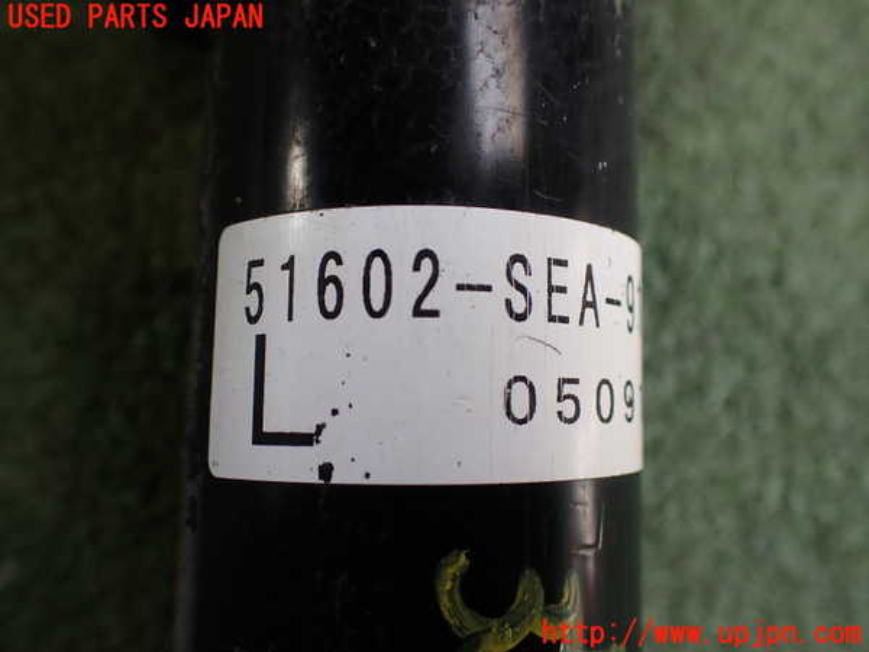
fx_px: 753
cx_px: 434
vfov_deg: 46.8
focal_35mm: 30
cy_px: 326
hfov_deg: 60.0
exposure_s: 1/125
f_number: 2.3
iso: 125
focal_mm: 5.4
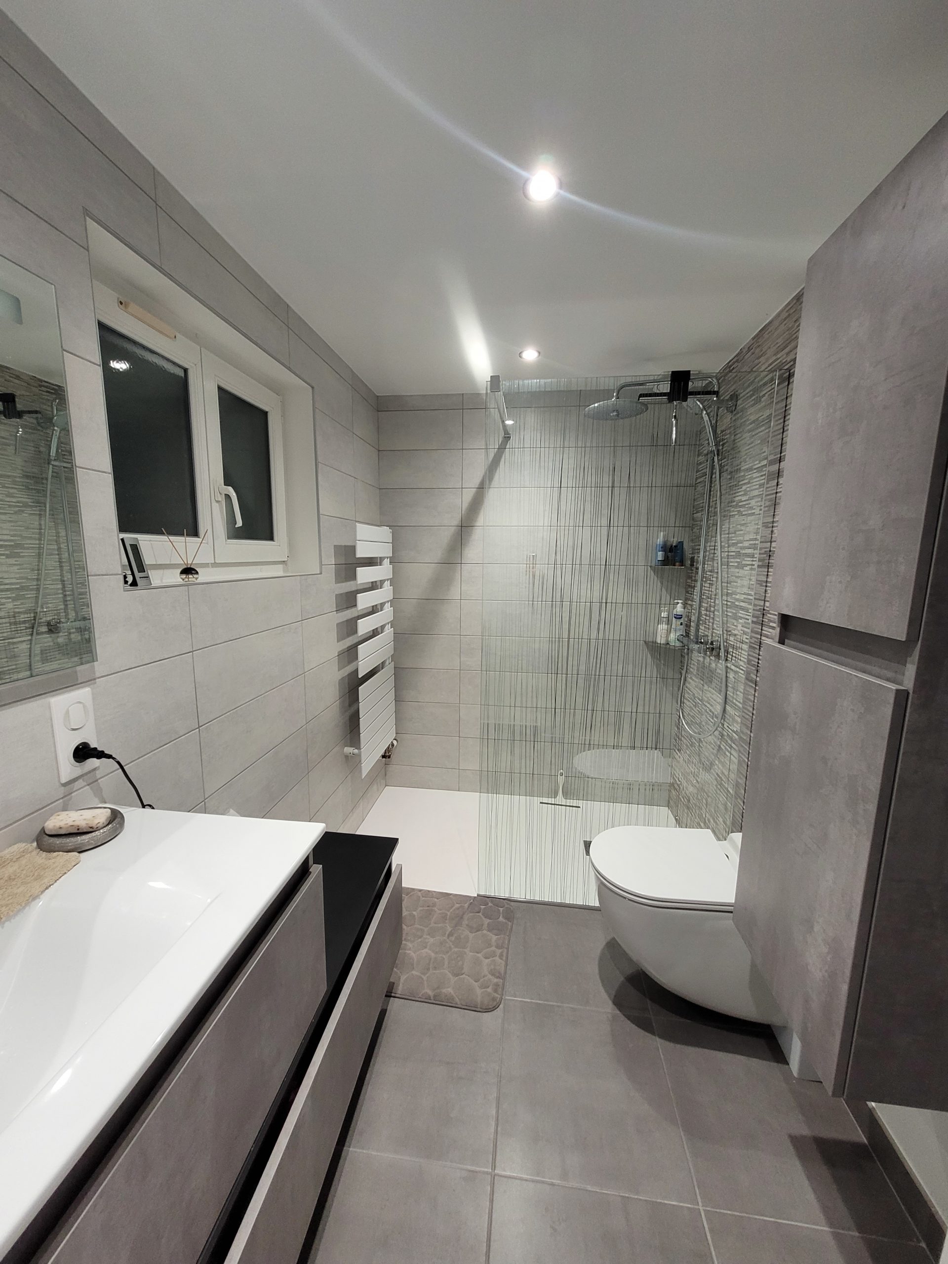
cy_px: 632
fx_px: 475
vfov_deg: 106.2
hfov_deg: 89.9
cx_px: 474
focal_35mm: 13
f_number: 2.2
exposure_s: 1/50
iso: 200
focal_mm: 1.74
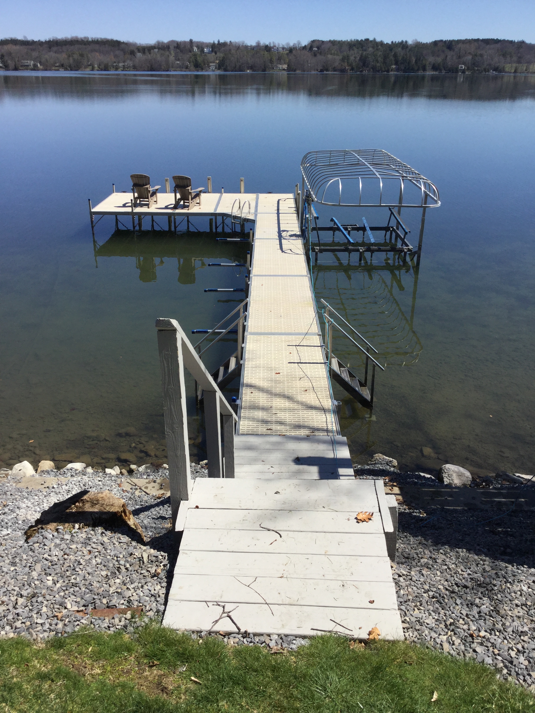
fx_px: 639
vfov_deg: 58.4
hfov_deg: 45.4
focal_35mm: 31
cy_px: 356
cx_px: 268
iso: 25
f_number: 2.4
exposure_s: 1/1698
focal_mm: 3.3
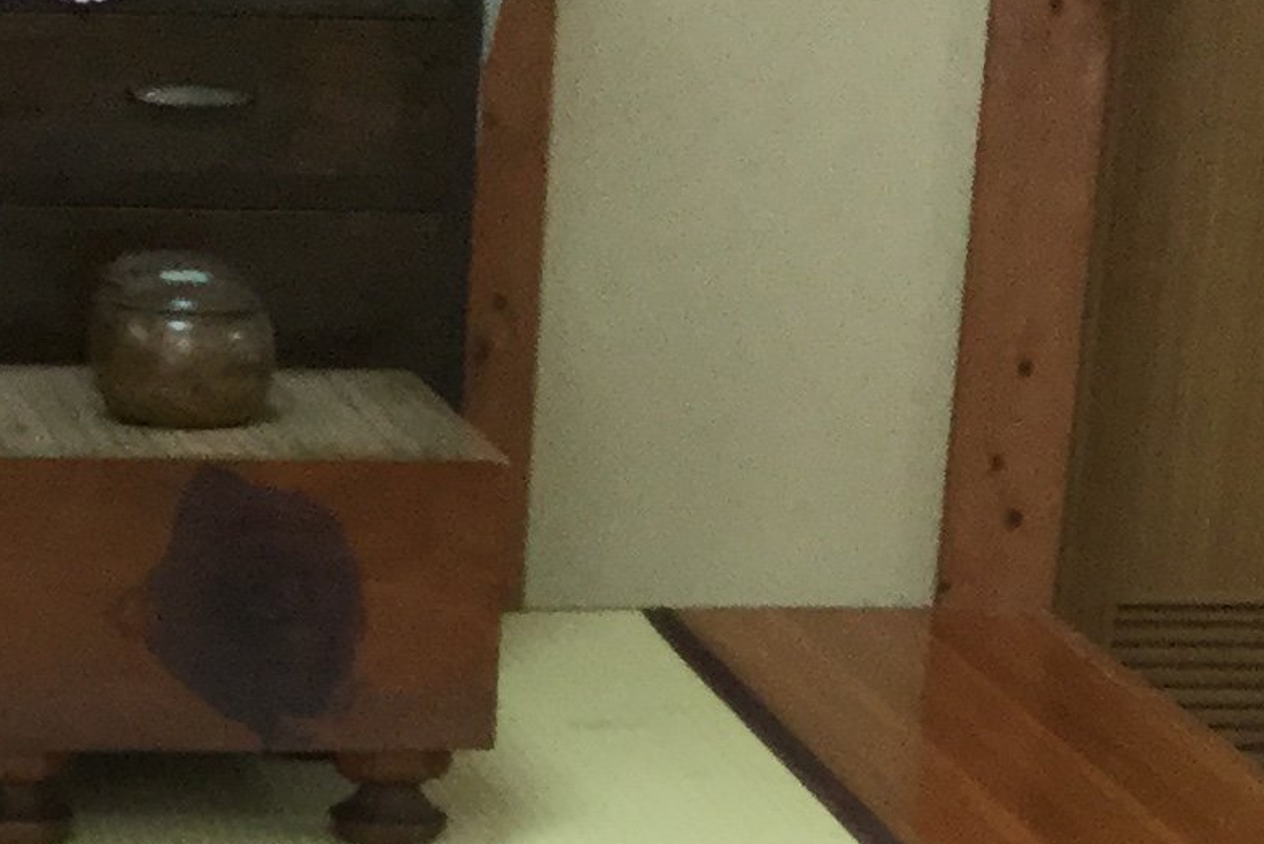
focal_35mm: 134
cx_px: 137
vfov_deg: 9.4
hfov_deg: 15.1
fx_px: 4706
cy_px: 1859
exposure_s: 1/30
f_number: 2.4
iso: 32
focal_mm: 3.3
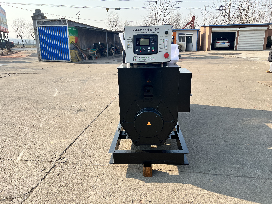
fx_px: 204
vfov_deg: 53.1
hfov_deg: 67.3
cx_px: 136
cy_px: 102
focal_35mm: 26
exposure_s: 1/2457
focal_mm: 5.7
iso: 50
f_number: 1.5
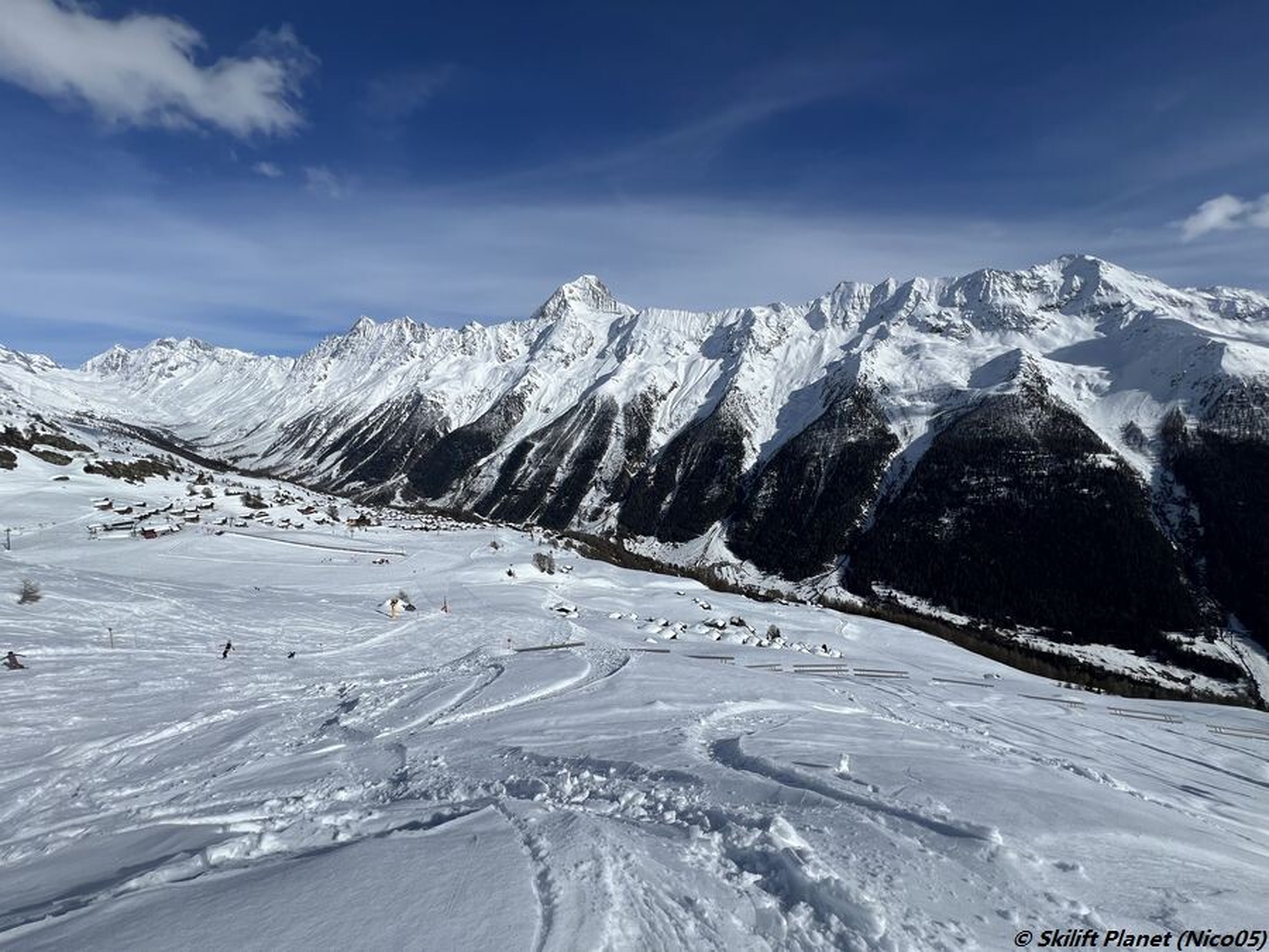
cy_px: 476
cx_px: 634
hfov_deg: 106.2
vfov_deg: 89.9
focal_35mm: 13
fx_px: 477
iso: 32
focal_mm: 1.57
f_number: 1.8
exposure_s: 1/6135
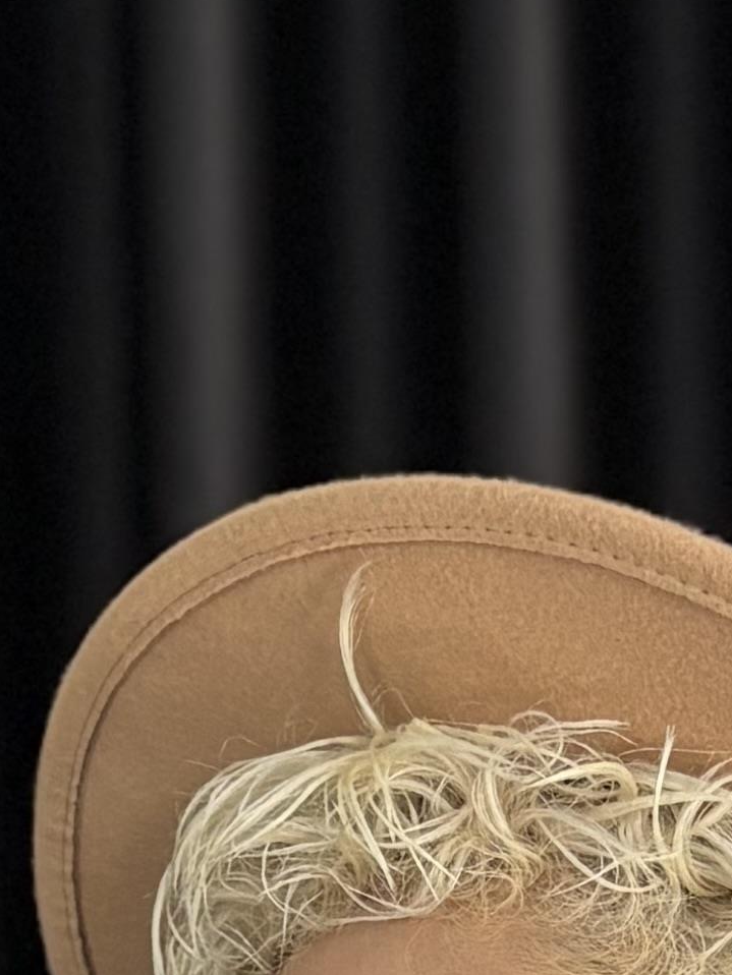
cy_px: 2492
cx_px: 729
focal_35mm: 155
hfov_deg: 9.5
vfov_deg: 10.6
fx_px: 4368
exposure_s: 1/67
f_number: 1.6
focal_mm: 5.96
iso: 125
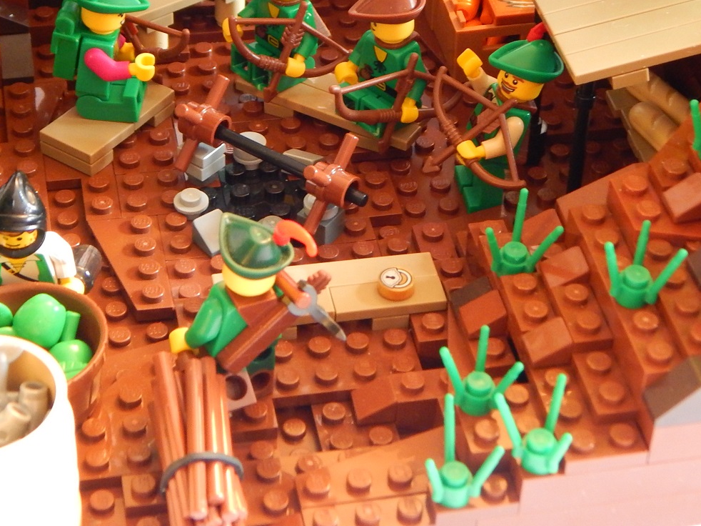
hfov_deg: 22.2
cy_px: 120
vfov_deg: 16.7
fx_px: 1782
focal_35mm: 88
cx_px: 303
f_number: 3.8
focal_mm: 9.7
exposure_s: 1
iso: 400
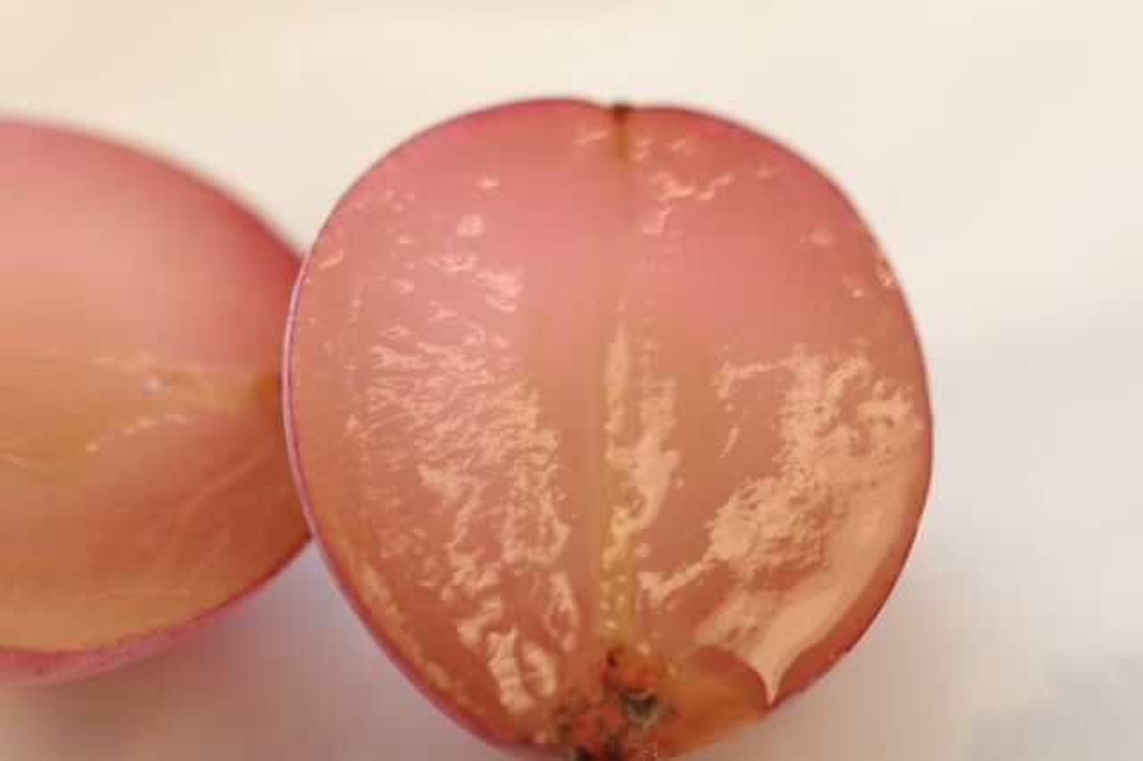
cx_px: 572
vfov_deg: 18.2
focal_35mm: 75
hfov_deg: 27.0
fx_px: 2380
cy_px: 380
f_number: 4
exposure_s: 1/100
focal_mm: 50
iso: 800
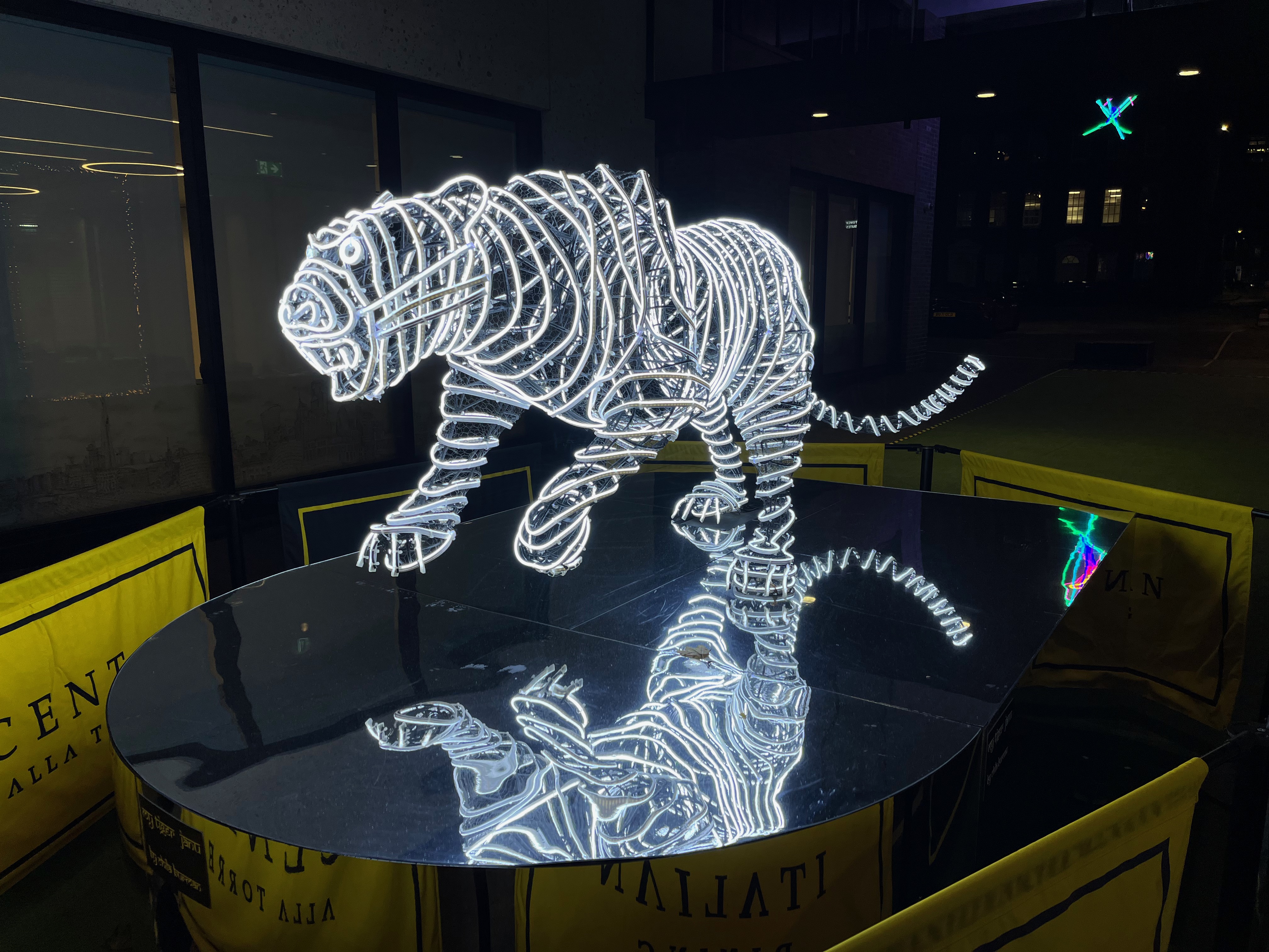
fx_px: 953
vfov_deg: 53.1
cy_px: 476
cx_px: 634
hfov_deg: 67.3
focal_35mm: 26
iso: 40
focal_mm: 5.1
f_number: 1.6
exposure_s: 1/175
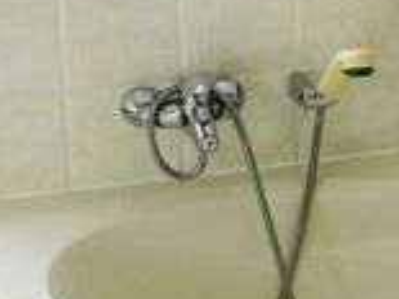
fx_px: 1716
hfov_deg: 13.2
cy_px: 209
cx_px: 113
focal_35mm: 149
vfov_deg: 9.9
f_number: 3.5
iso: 125
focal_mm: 6.3
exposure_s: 1/100
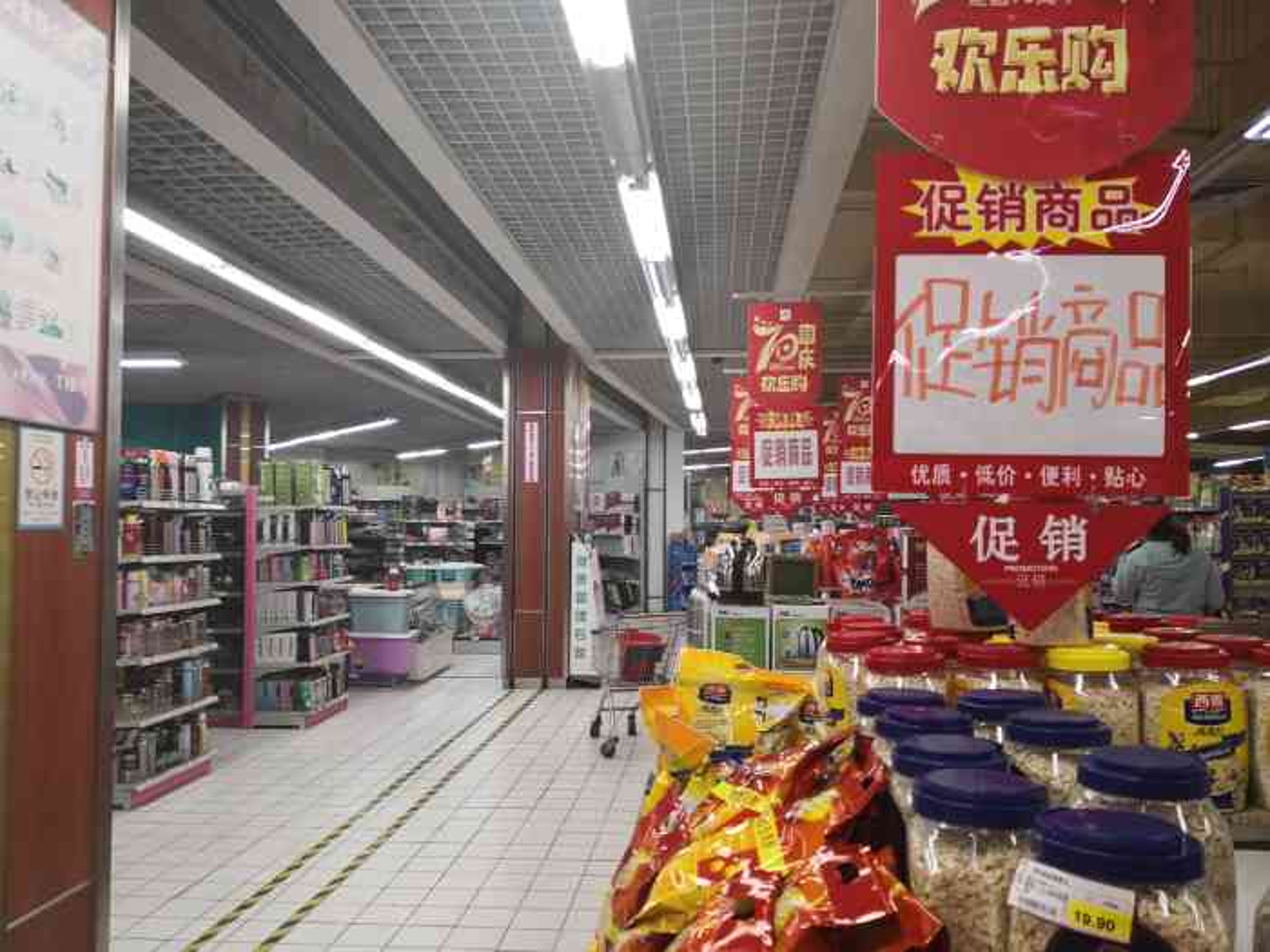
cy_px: 476
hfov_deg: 65.3
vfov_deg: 51.4
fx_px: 991
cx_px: 635
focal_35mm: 27
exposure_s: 1/50
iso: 64
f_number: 1.6
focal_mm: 3.95
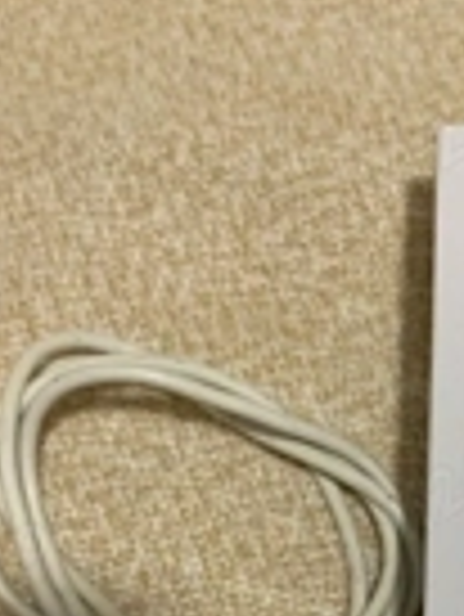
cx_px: 518
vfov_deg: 24.8
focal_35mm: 76
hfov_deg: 18.6
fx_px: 1356
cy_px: 562
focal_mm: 4.25
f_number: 1.8
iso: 250
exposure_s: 1/50
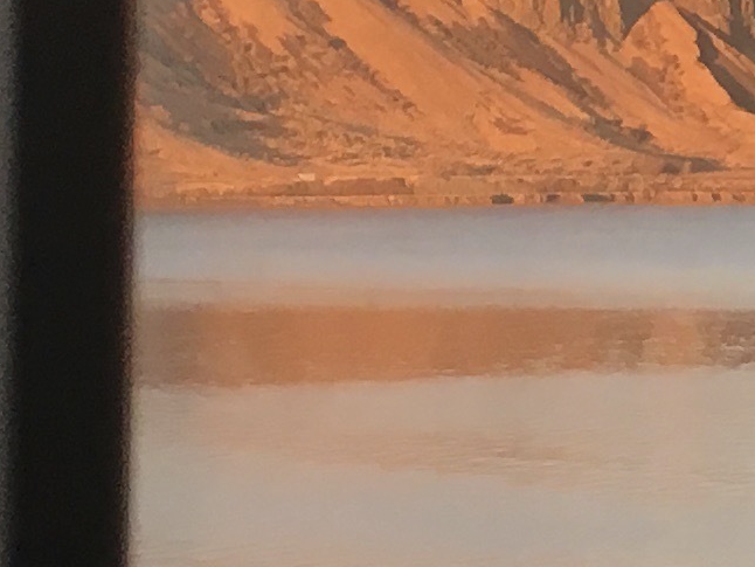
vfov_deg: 8.1
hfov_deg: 10.4
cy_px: -78
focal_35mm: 181
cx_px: 1273
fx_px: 3949
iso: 25
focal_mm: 4.15
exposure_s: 1/40
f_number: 2.2
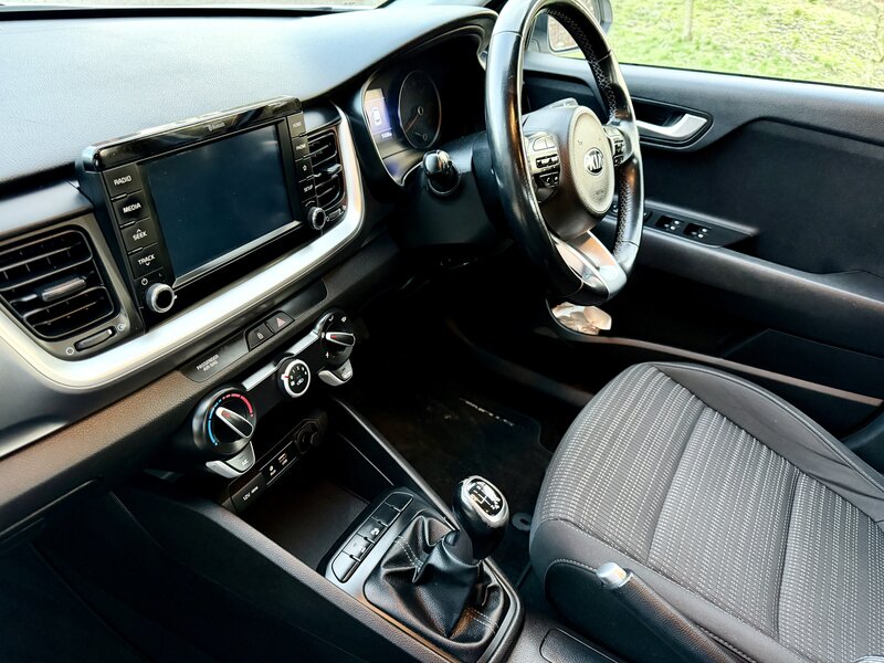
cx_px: 442
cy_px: 332
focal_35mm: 24
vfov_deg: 56.8
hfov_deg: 71.6
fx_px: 613
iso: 1000
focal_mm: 6.76
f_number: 1.78
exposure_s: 1/39
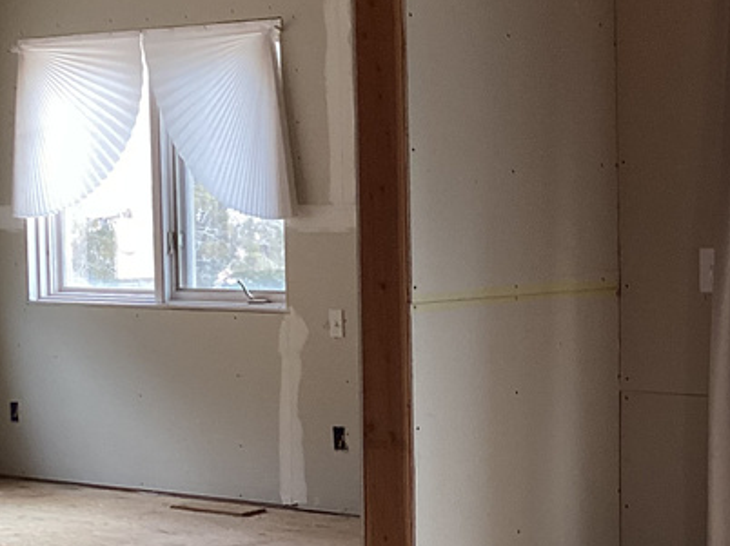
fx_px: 1665
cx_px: 683
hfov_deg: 23.9
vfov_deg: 18.6
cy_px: 323
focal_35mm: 79
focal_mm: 3.3
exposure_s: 1/120
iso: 100
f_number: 2.4
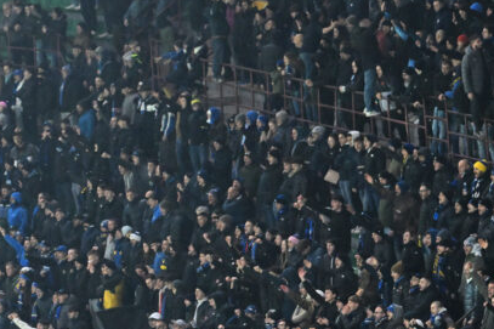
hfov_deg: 4.5
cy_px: 247
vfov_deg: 3.0
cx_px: 459
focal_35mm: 453
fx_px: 6213
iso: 4000
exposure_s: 1/125
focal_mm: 180
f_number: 5.6
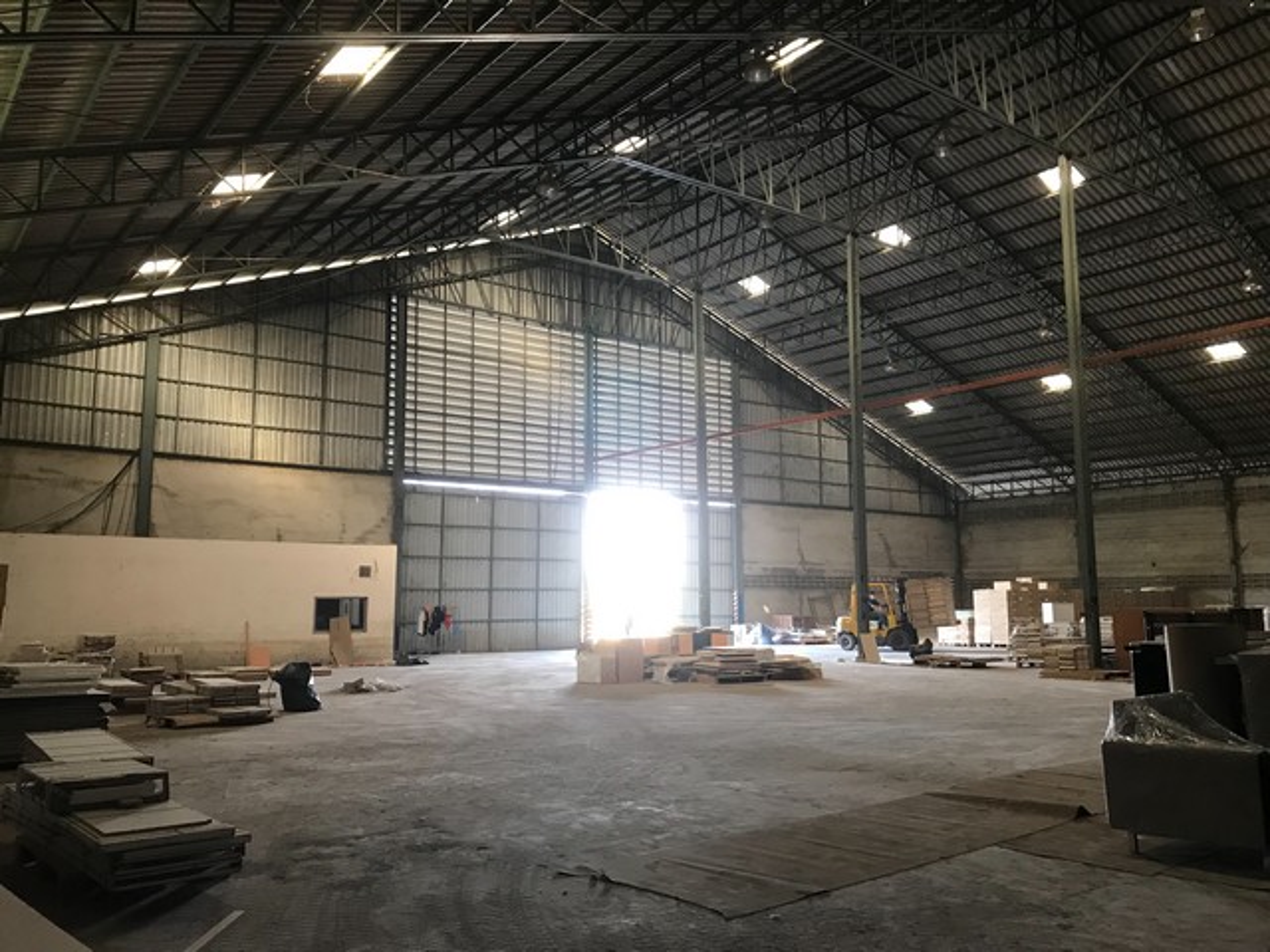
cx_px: 635
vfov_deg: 49.7
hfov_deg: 63.4
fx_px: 1027
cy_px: 476
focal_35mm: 28
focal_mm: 3.99
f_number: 1.8
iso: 50
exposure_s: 1/17
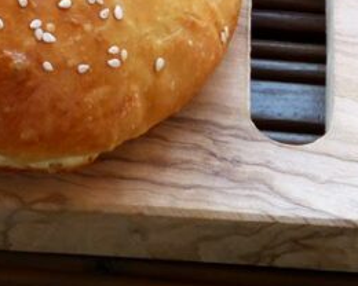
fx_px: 4662
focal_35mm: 440
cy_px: -3
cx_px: -138
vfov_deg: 3.5
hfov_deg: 4.4
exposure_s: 1/80
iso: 200
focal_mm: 21.8
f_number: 5.4
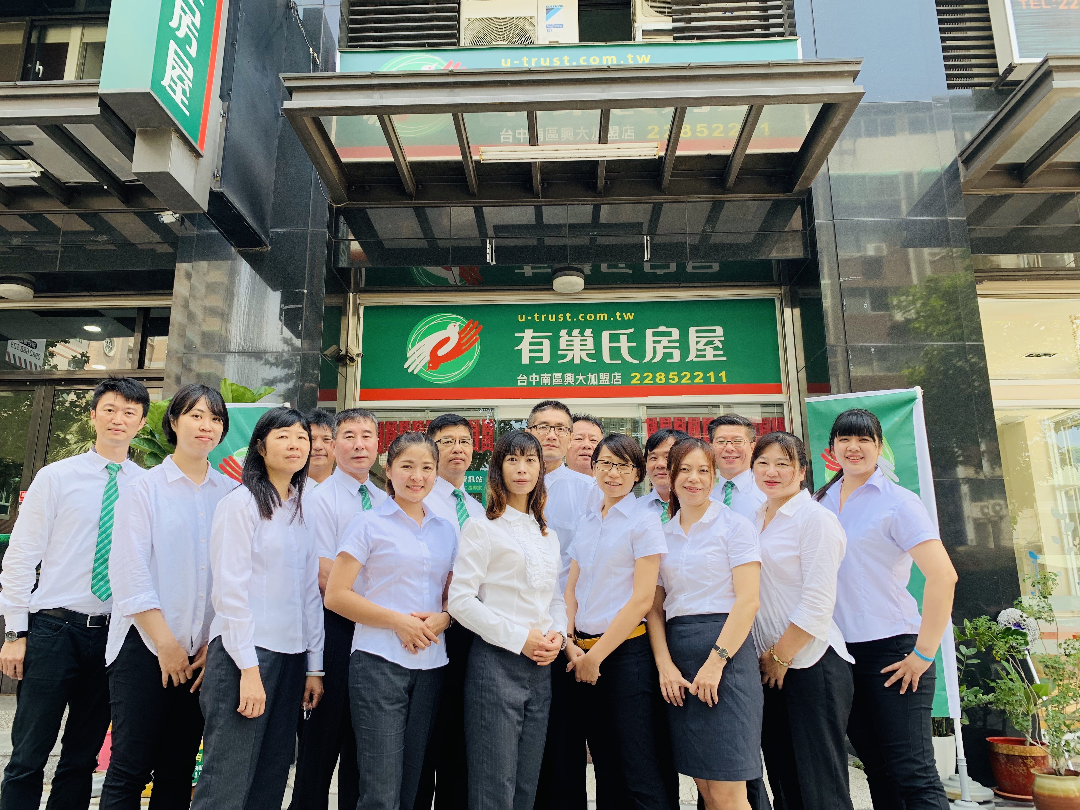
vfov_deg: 53.1
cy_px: 405
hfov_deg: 67.3
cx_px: 540
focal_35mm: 26
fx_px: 811
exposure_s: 1/231
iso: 25
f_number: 1.8
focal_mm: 4.25
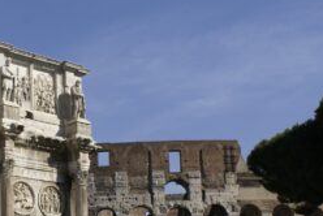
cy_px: 181
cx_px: 51
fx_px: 719
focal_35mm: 80
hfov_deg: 24.8
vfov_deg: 16.9
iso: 100
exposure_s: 1/200
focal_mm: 22
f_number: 10
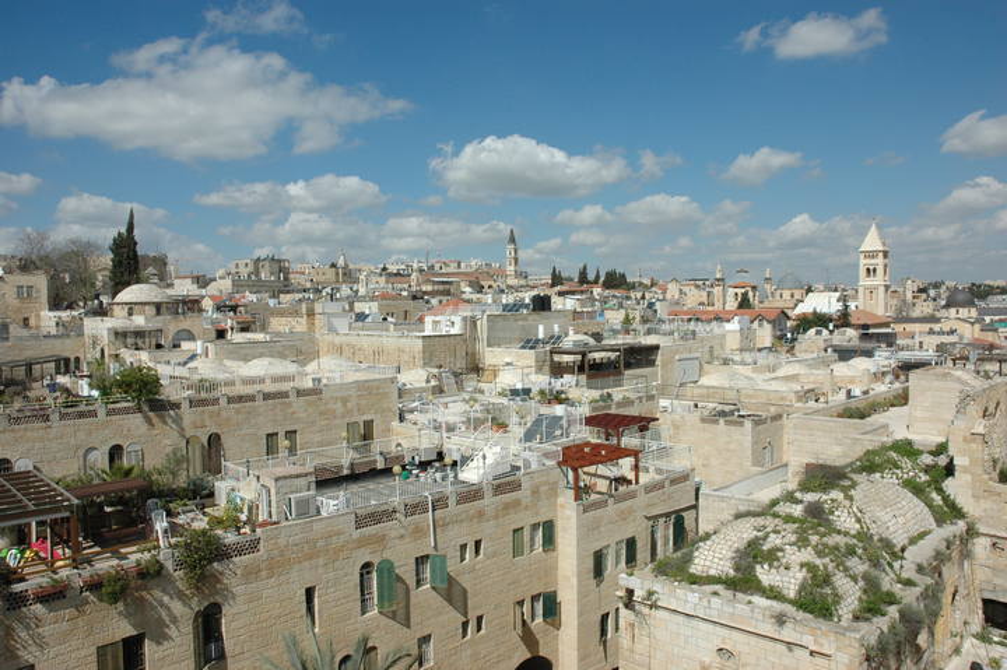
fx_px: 755
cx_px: 504
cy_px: 335
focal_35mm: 27
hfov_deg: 67.4
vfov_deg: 47.9
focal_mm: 18
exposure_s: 1/640
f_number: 13
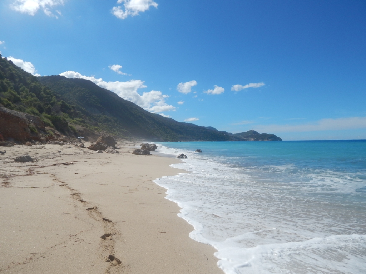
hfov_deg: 76.4
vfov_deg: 61.1
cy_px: 137
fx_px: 233
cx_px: 183
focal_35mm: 22
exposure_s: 1/1000
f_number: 6
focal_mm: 4
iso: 125
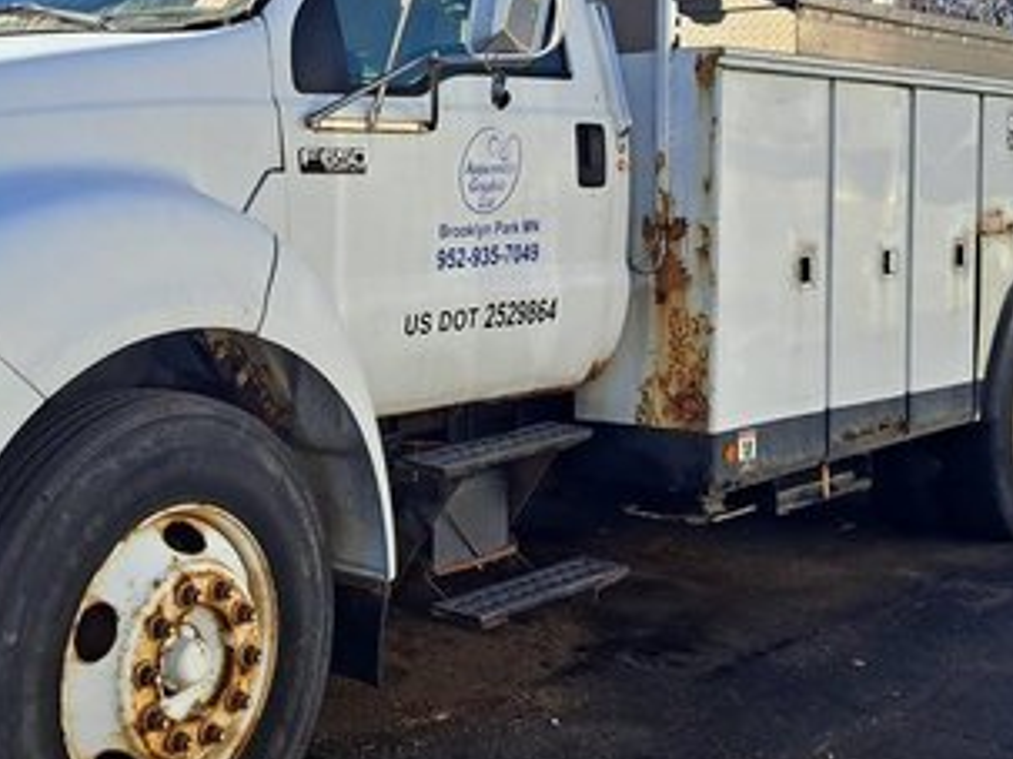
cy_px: 239
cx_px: 279
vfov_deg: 27.8
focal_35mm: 52
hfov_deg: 36.2
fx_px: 1521
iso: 32
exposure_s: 1/560
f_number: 2
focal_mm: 4.6
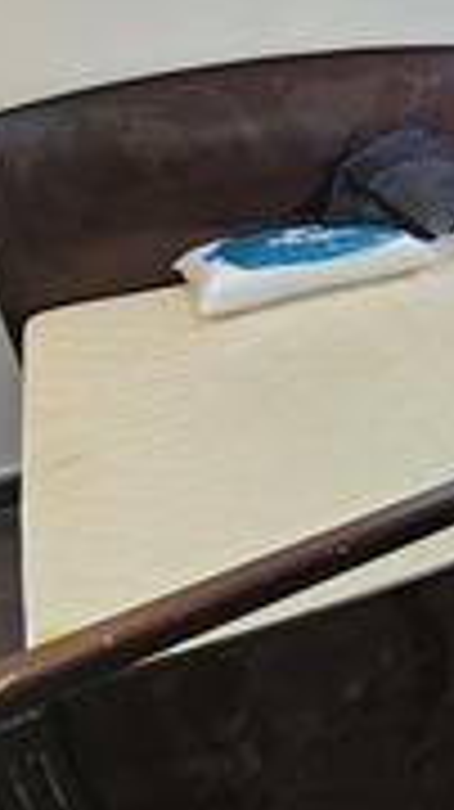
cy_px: 290
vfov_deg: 54.5
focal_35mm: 36
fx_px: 772
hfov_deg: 24.2
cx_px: 712
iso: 100
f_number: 2.2
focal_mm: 2.2
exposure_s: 1/50
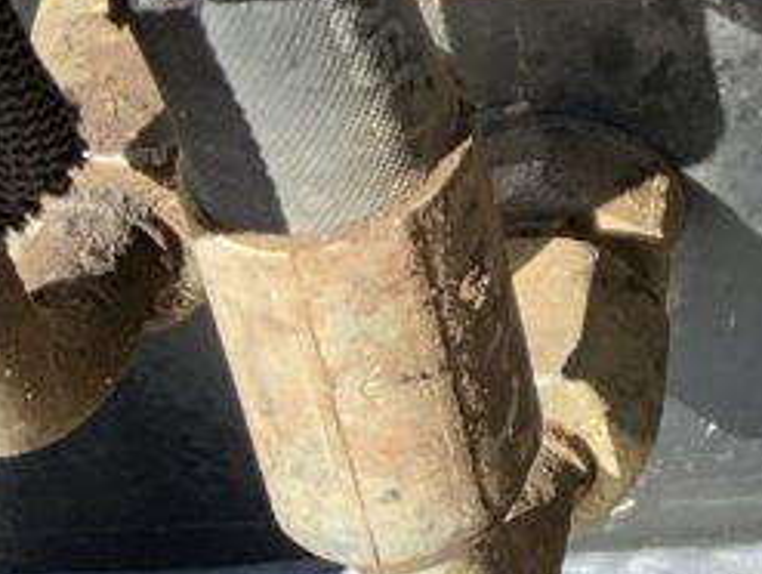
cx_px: 1157
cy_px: -586
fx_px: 2645
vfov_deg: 11.2
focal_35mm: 120
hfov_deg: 15.1
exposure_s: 1/389
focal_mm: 3
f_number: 1.8
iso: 16
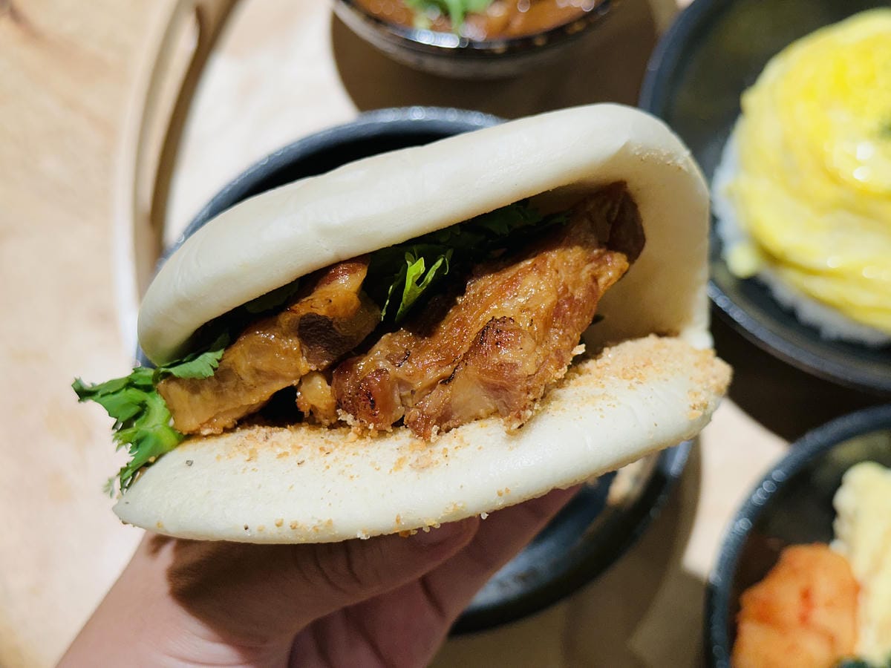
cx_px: 446
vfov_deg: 30.3
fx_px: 1235
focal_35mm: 48
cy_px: 334
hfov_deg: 39.7
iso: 64
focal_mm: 6.86
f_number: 1.78
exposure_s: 1/60
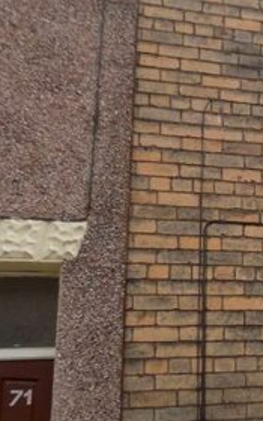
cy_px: 249
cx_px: 443
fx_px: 700
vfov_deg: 33.4
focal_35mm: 61
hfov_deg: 17.9
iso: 80
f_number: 3.1
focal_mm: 4
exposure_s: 1/400
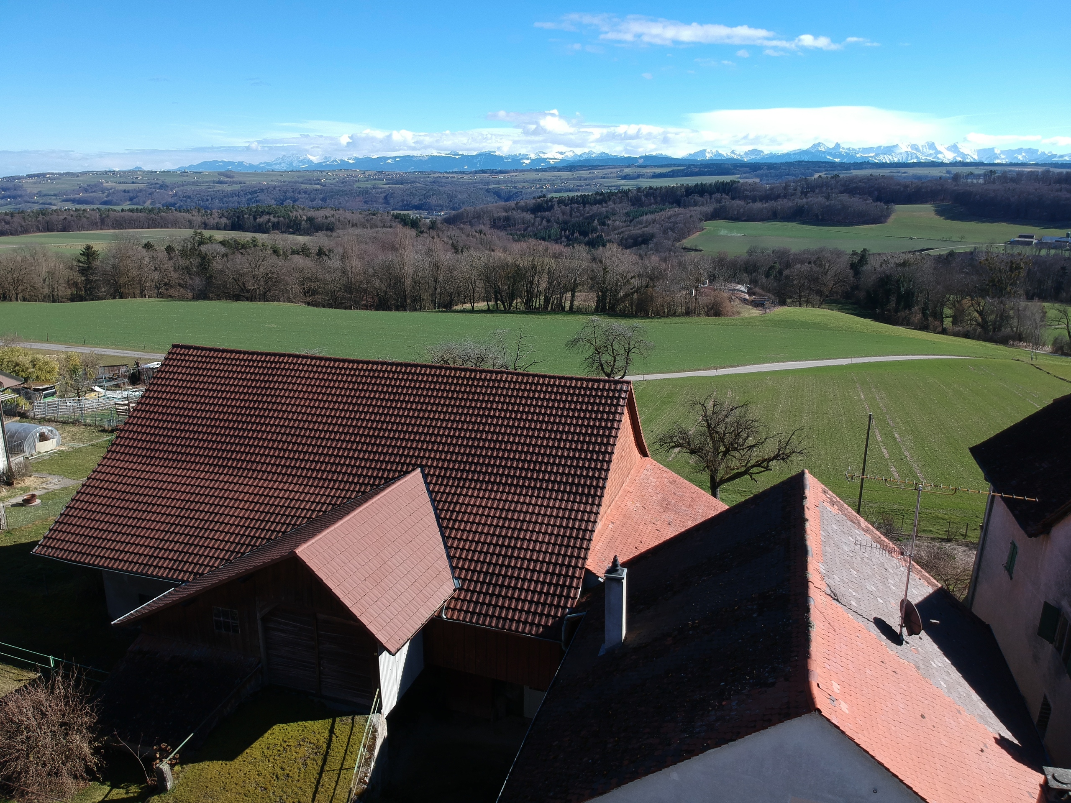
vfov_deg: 54.9
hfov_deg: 69.4
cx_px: 536
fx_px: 773
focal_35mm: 25
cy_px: 402
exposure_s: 1/1000
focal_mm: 4.49
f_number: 2.6
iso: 100
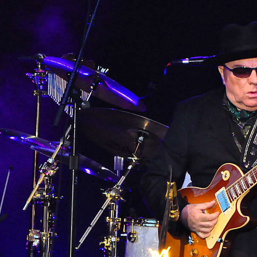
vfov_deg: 1.7
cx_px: 256
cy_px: 191
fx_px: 8576
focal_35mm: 1021
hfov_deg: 1.7
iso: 3200
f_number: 5.6
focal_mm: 300
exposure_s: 1/80
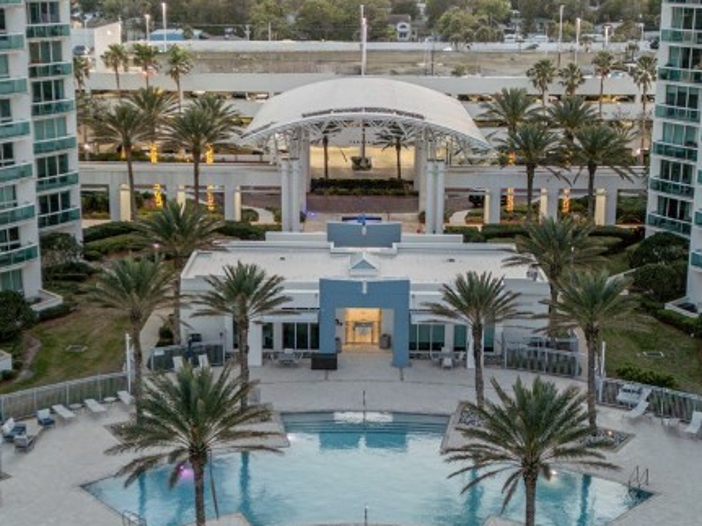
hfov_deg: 33.8
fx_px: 1156
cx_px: 340
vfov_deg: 25.6
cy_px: 248
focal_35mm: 57
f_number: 1.7
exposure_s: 1/15
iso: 100
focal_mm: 6.72
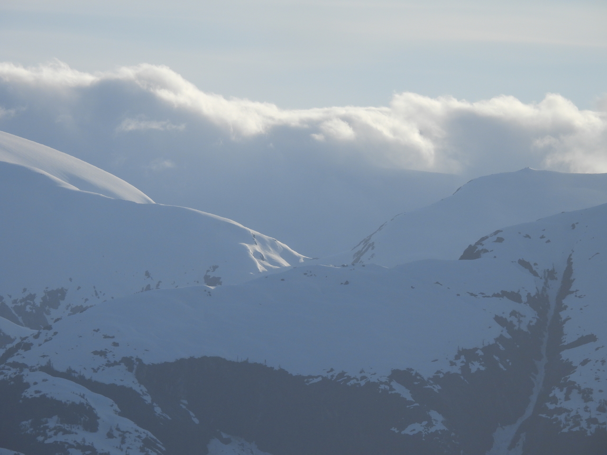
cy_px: 228
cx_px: 304
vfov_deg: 3.0
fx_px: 8768
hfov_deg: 4.0
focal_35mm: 500
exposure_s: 1/1000
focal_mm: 89.2
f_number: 5
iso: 100
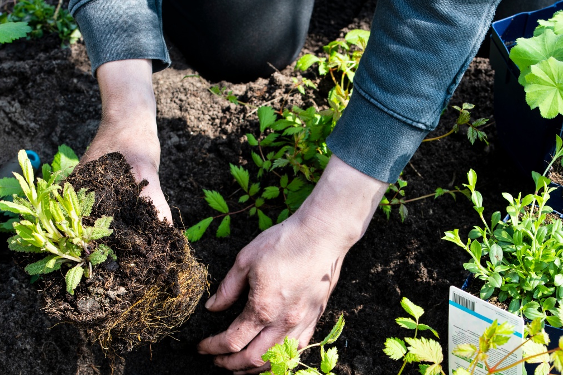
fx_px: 1955
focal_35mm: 125
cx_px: 292
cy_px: 246
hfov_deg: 16.4
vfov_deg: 11.0
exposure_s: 1/60
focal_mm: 70
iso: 100
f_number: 8
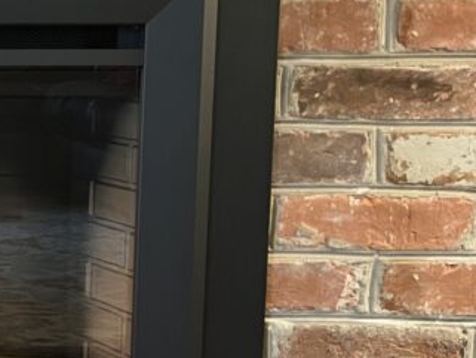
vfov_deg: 17.8
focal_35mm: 83
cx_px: -257
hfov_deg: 20.0
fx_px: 1142
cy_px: 147
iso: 640
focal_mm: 5.7
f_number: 1.5
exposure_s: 1/30
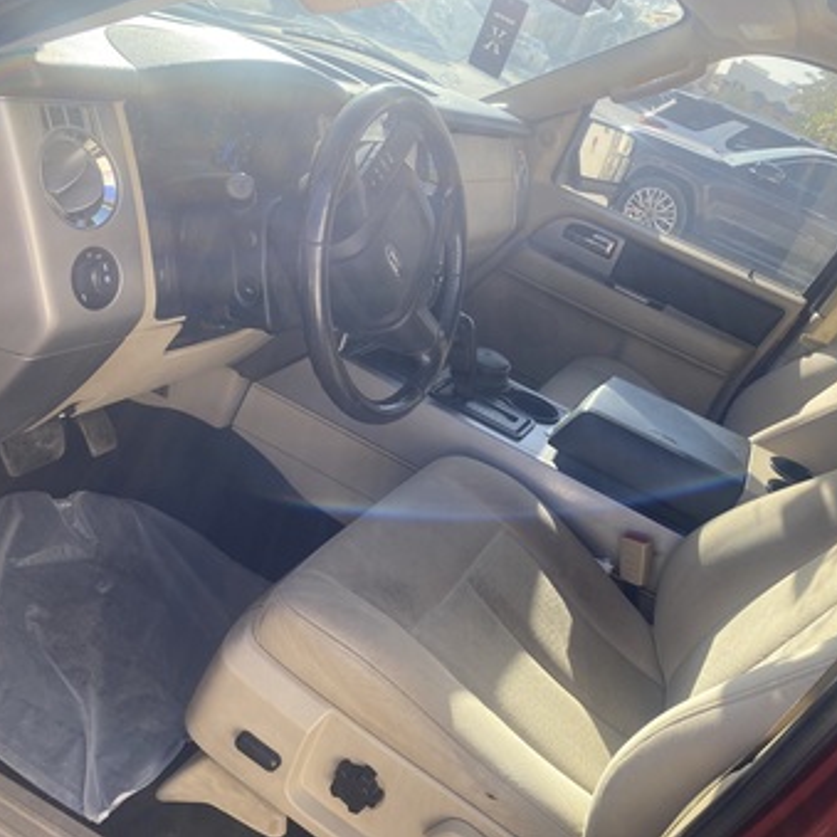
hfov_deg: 51.9
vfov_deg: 52.5
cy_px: 416
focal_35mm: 31
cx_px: 530
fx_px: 848
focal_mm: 4.25
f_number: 1.8
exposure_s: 1/441
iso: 32
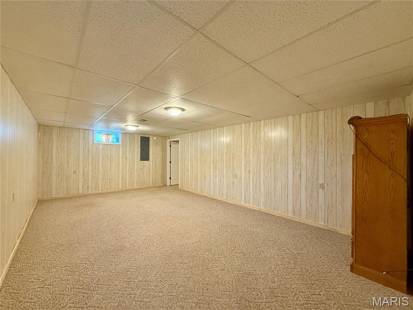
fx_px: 167
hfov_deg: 102.1
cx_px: 206
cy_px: 155
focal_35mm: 14
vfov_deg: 85.7
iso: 400
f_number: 2.2
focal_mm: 2.22
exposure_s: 1/60
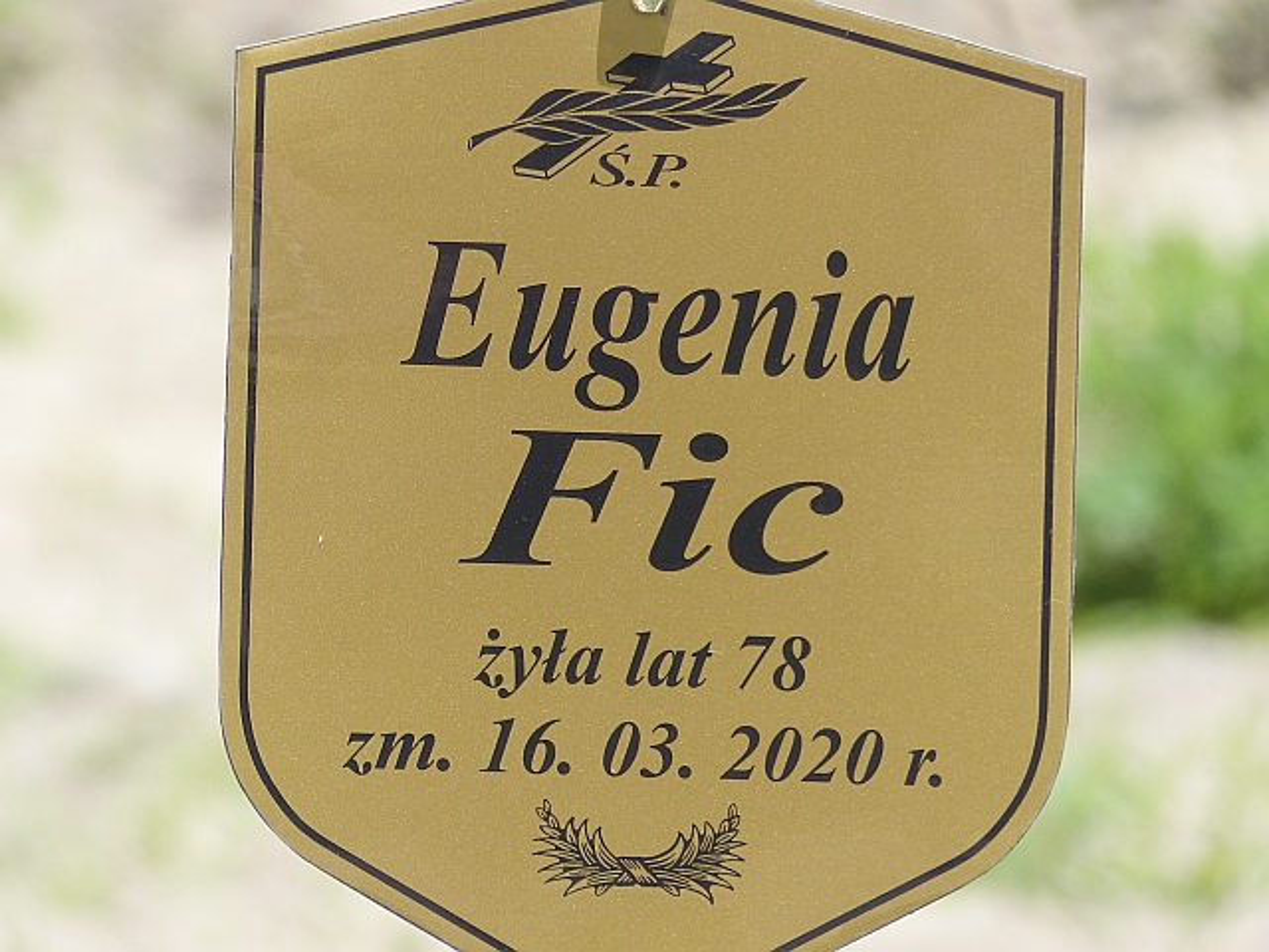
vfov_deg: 2.5
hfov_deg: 3.3
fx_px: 21849
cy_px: 476
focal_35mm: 596
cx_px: 634
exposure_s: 1/800
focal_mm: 107.3
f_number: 4
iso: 100
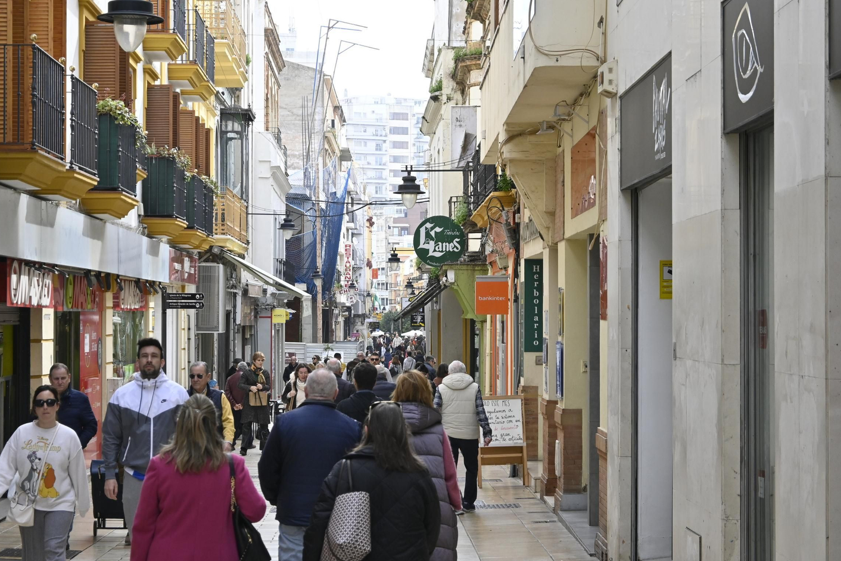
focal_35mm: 85
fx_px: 1985
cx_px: 366
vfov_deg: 16.1
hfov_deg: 23.9
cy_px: 292
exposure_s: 1/500
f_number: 6.3
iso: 560
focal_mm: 50
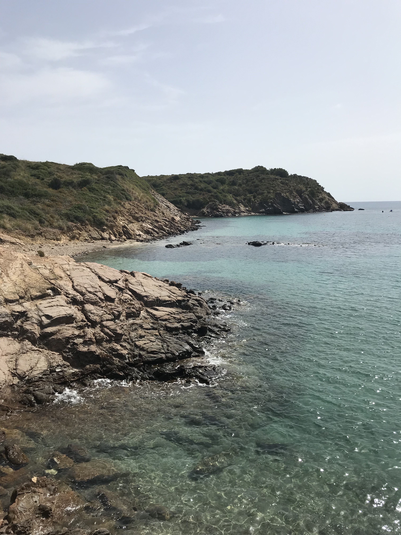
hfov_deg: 49.7
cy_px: 268
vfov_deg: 63.4
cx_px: 200
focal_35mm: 28
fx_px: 432
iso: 20
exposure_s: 1/3690
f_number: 1.8
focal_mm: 3.99
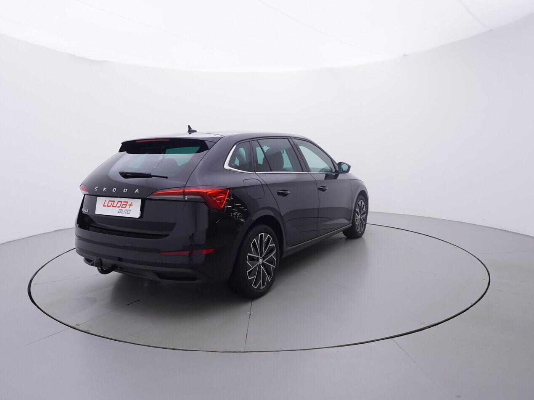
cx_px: 259
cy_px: 200
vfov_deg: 55.7
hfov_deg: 70.4
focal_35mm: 25
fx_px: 379
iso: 200
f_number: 5
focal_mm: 15
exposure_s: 1/80
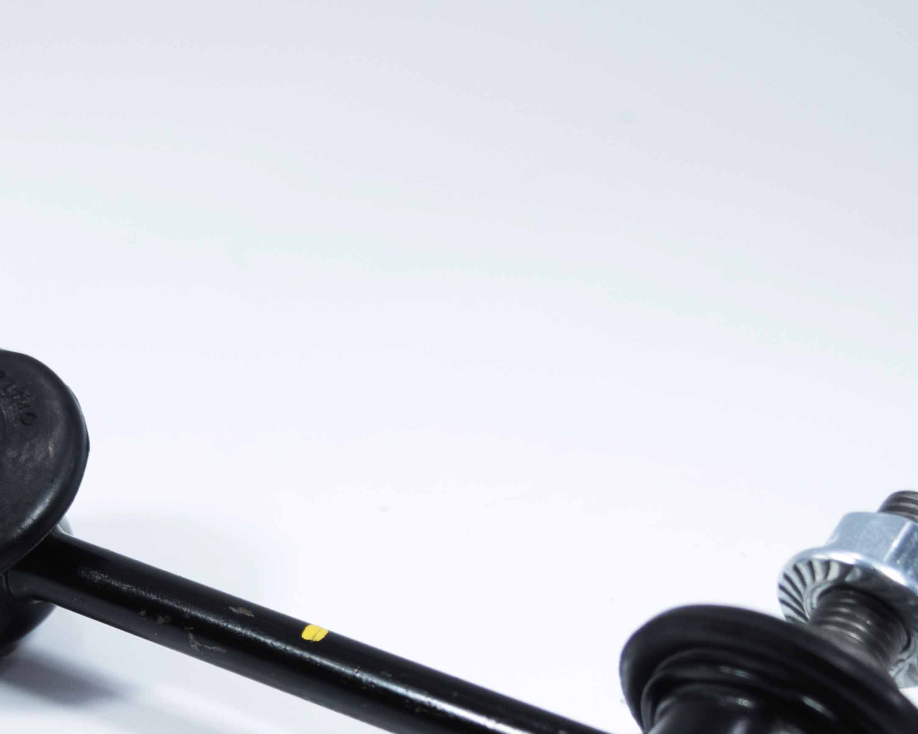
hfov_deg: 15.9
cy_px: 585
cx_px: 288
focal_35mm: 120
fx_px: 3268
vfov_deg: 12.8
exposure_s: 1/200
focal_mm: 31
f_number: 4.5
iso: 500
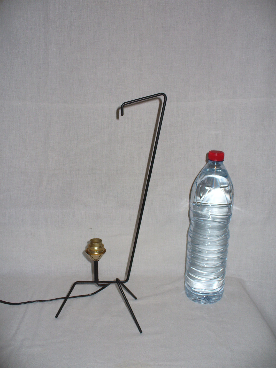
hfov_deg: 38.7
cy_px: 184
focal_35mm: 37
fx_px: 393
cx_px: 138
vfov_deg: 50.1
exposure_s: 1/30
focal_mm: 6.1
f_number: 2.8
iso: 80
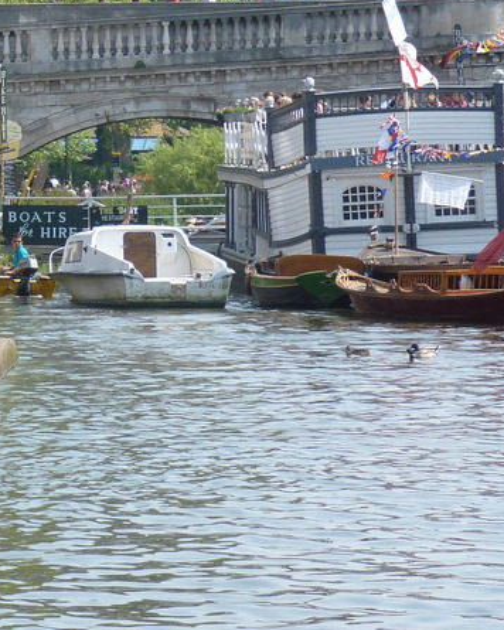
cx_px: -366
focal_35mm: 258
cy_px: 47
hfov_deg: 5.9
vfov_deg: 7.5
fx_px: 4811
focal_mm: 16.5
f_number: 4.5
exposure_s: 1/250
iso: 80
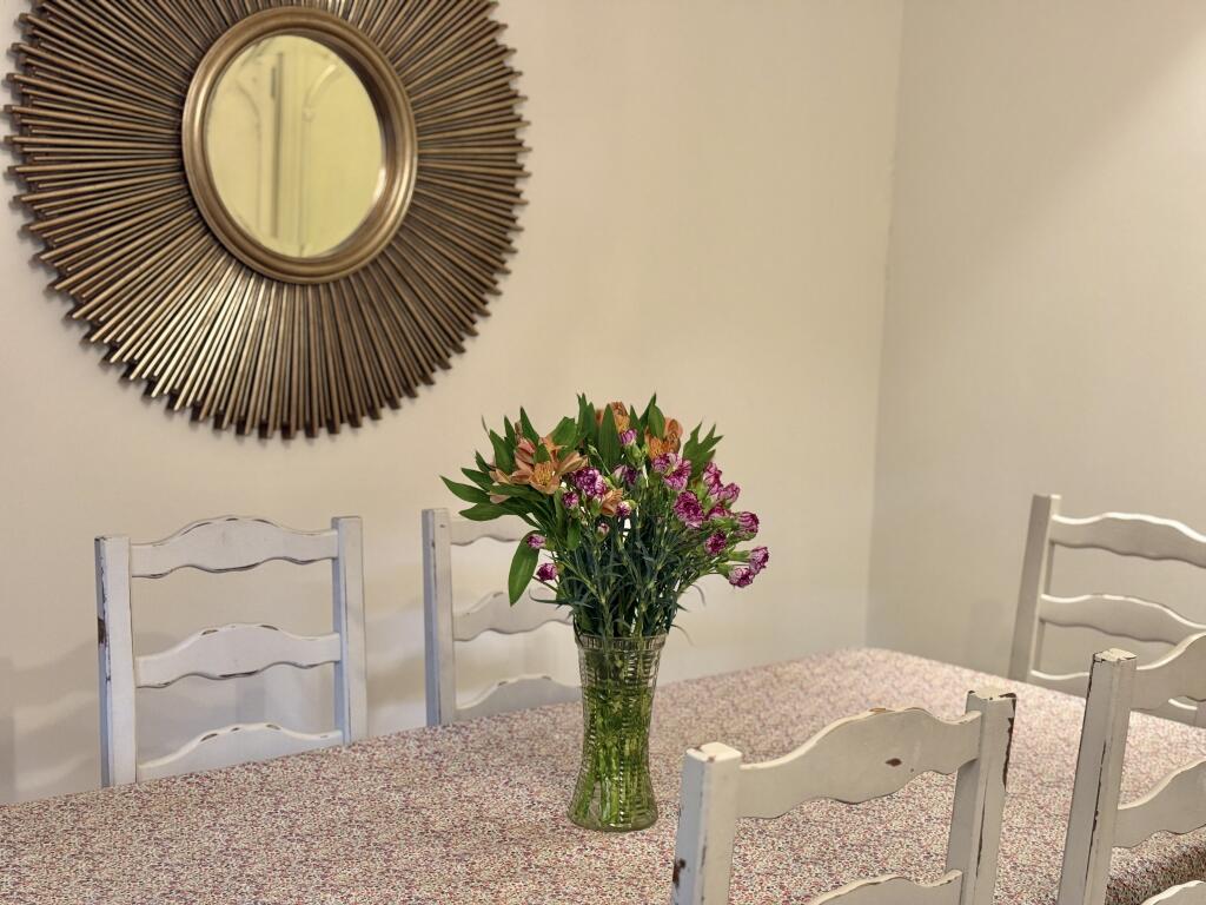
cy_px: 452
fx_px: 1672
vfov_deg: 30.3
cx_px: 603
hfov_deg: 39.7
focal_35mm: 48
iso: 160
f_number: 1.78
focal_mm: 6.76
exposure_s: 1/50
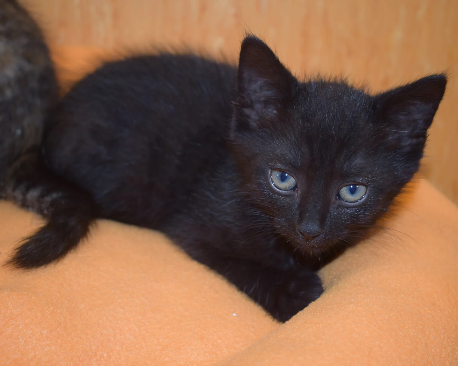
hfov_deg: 32.5
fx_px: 786
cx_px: 245
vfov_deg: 26.2
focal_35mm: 58
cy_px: 183
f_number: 4.5
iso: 450
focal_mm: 34
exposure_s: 1/30
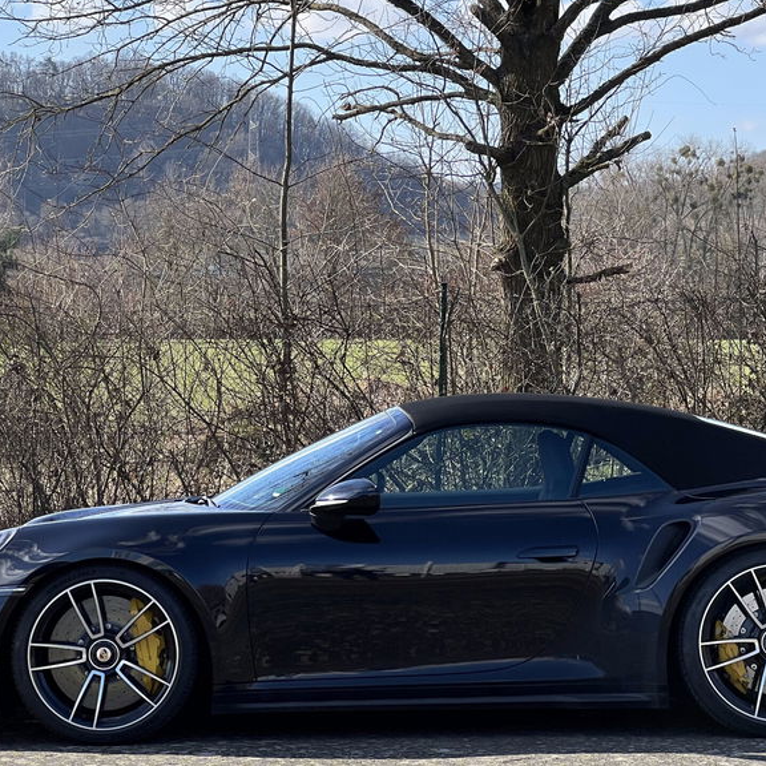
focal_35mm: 121
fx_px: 3029
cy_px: 376
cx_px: 439
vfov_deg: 14.4
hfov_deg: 14.4
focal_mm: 9
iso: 32
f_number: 2.8
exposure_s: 1/541
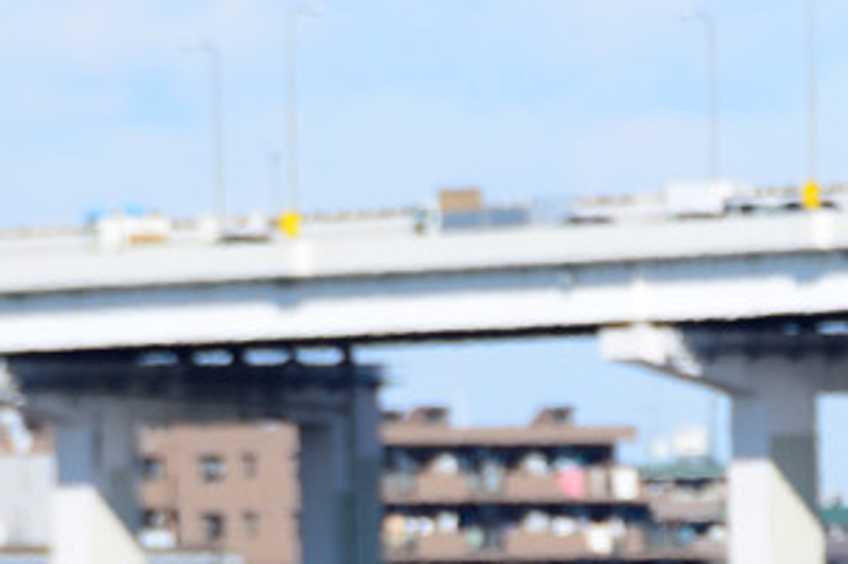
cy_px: 617
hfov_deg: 2.0
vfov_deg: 1.4
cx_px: 1015
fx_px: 23742
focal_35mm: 1009
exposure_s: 1/250
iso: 100
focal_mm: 200
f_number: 9
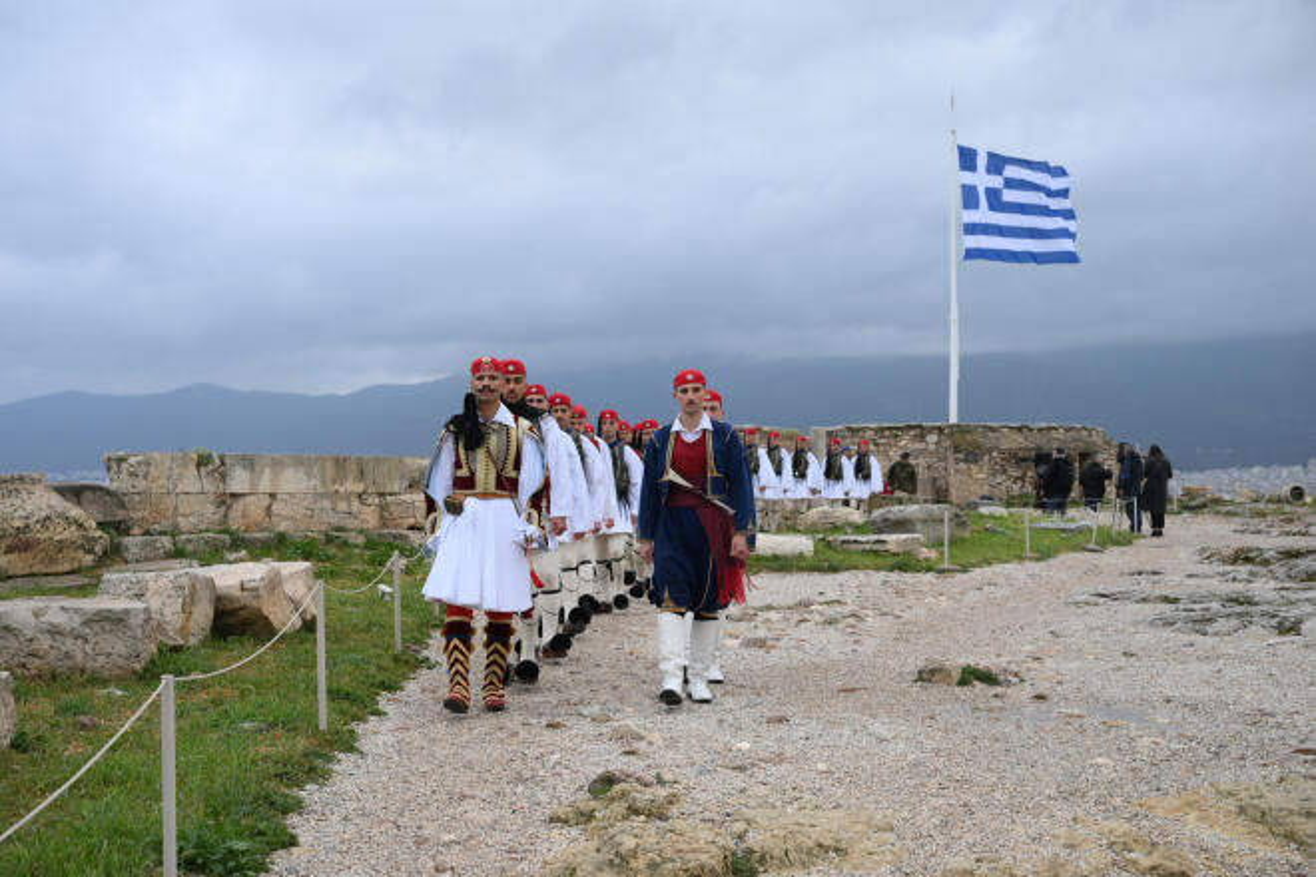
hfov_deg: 45.4
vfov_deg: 31.2
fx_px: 1572
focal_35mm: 43
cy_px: 438
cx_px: 658
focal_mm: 43
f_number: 5.6
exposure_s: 1/250
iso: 500
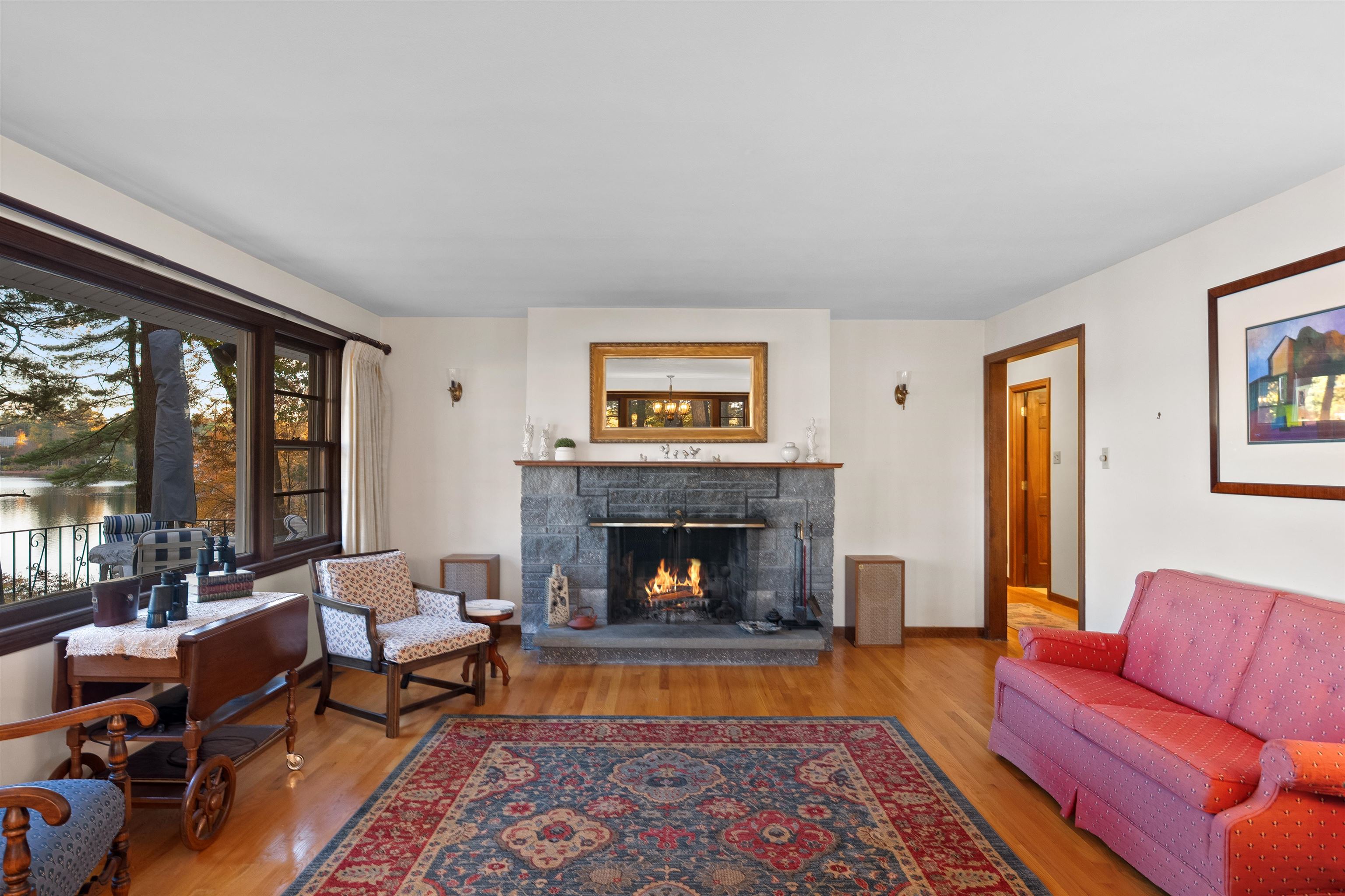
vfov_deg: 59.5
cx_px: 672
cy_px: 448
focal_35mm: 21
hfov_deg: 81.2
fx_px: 785
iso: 320
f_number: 8
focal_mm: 21
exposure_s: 2
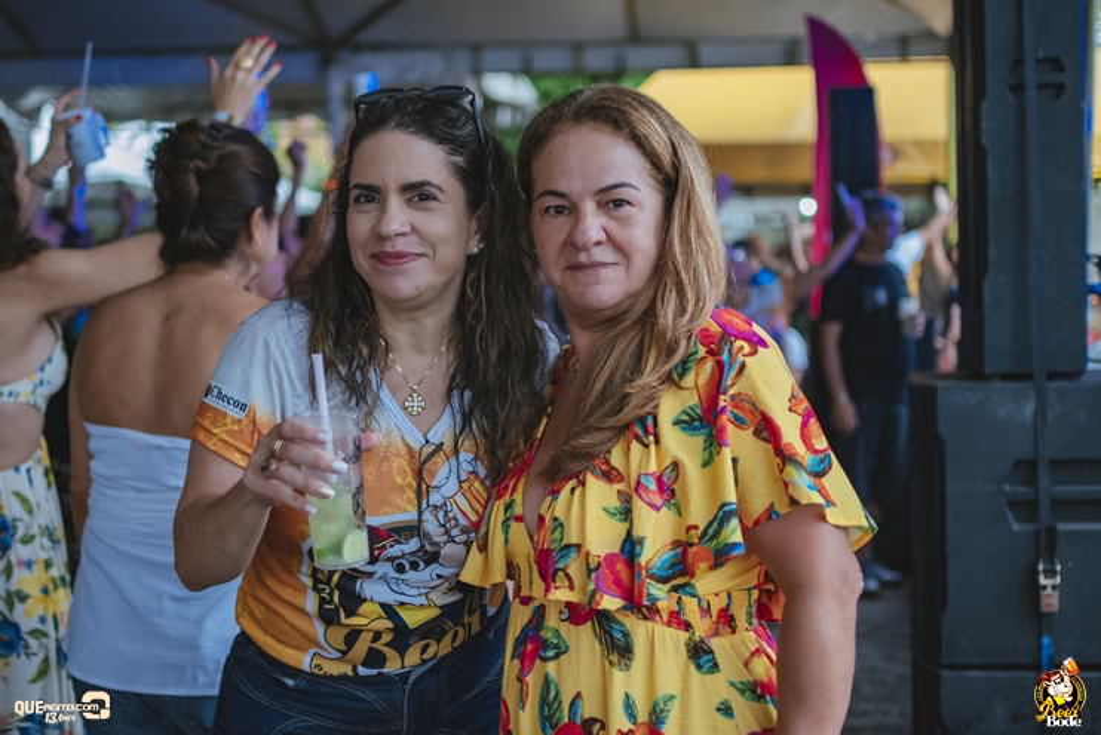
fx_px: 1606
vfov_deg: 25.8
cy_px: 368
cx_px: 550
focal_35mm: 52
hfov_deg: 37.8
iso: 2500
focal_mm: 35
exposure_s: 1/1600
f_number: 2
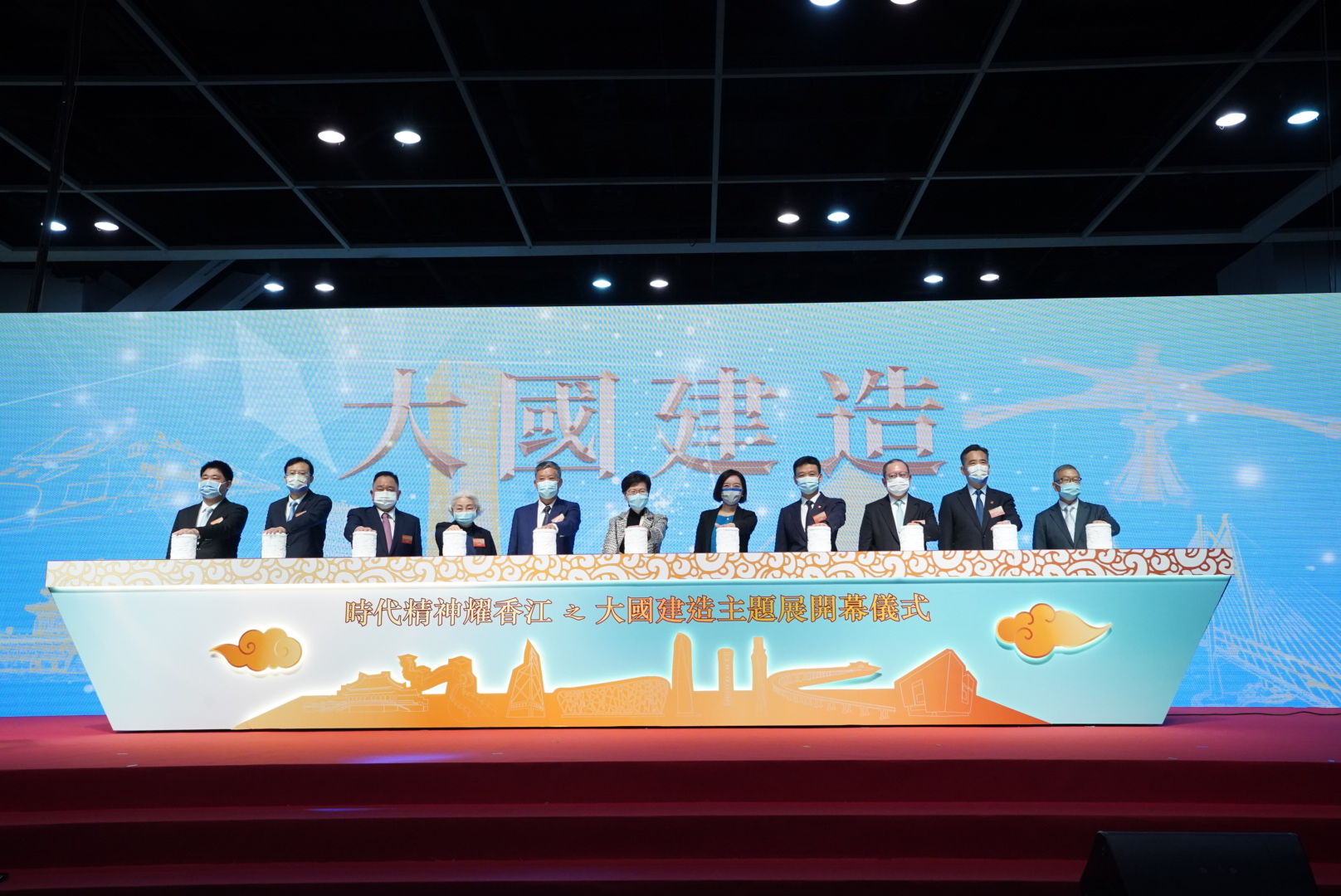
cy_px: 448
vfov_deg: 43.7
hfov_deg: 61.9
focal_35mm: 30
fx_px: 1118
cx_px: 670
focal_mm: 30
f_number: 10
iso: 4000
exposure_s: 1/250
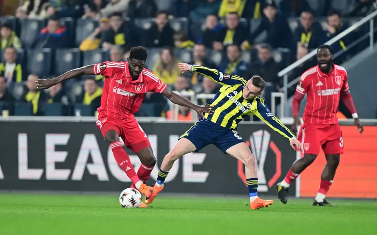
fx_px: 4201
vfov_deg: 3.2
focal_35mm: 409
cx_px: 189
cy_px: 119
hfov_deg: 5.1
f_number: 2.8
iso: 2000
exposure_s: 1/1600
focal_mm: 400
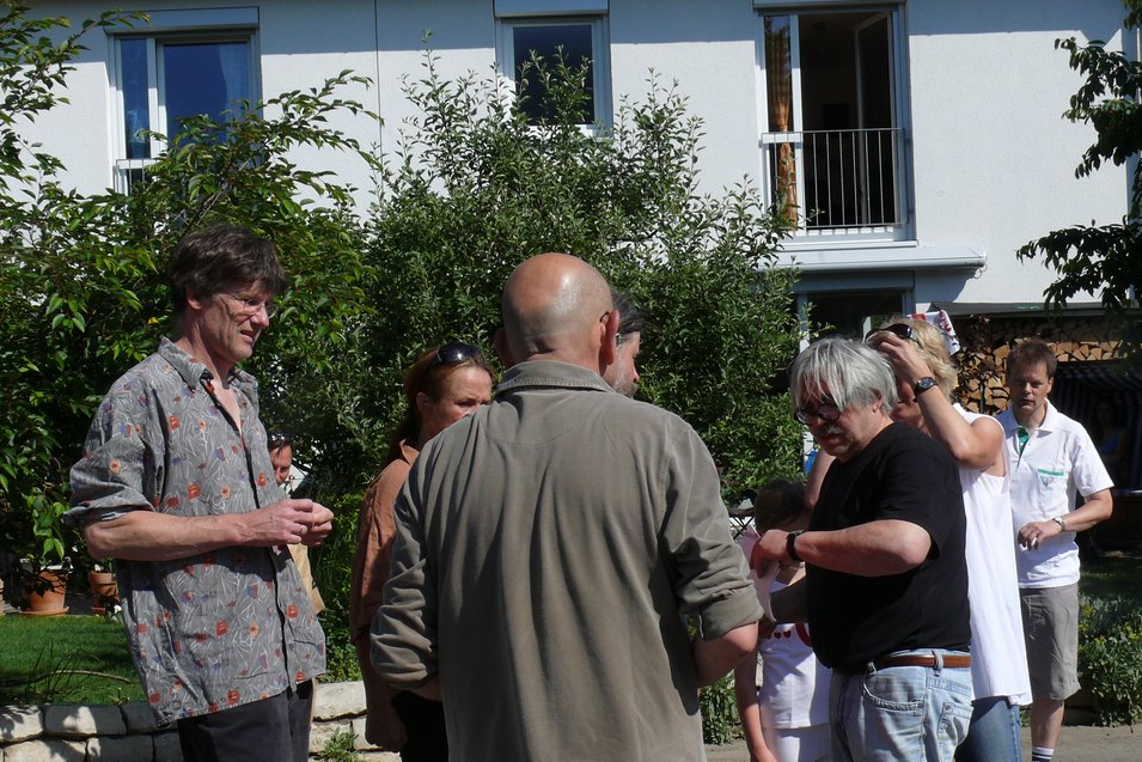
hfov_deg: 32.9
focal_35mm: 61
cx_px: 597
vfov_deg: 22.2
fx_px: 1935
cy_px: 444
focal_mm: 10.3
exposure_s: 1/500
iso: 100
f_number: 7.1
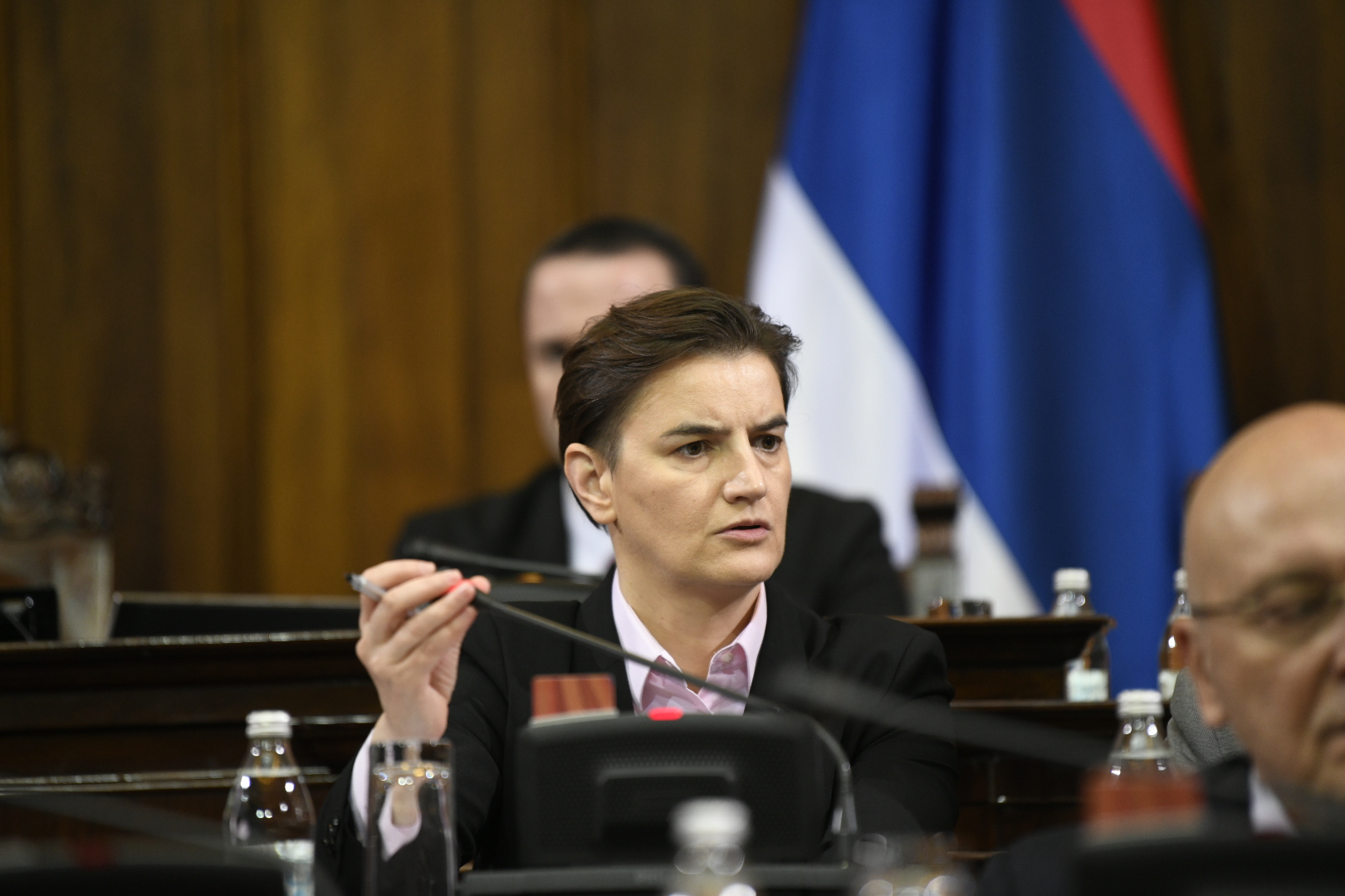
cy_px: 448
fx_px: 7472
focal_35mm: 200
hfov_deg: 10.3
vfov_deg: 6.9
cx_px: 672
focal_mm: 200
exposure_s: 1/250
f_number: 2.8
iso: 1600
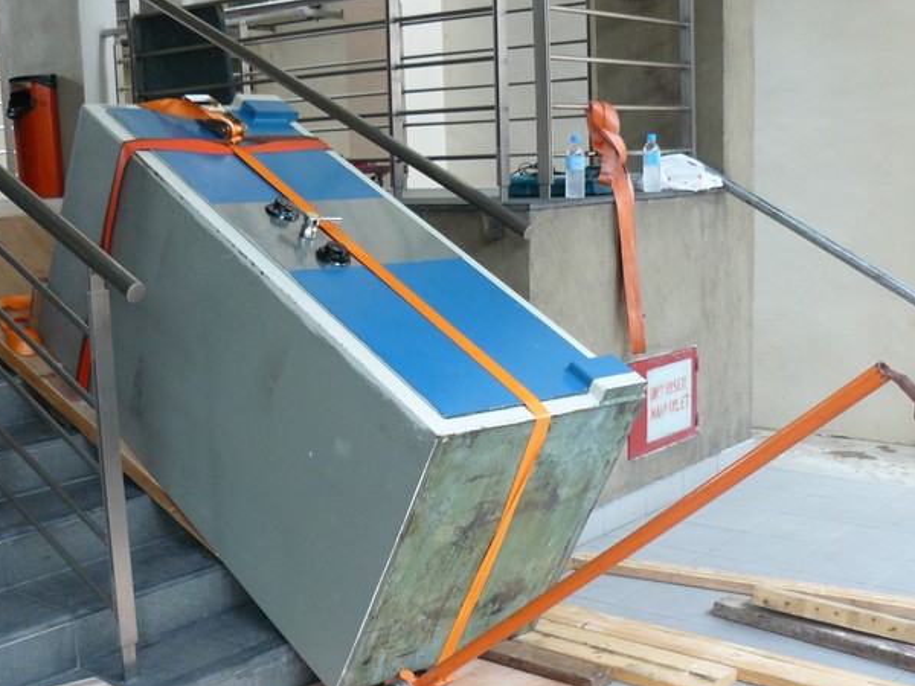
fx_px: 1269
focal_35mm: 48
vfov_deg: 30.2
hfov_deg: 39.4
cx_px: 355
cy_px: 406
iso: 200
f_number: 2.8
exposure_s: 1/20
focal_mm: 6
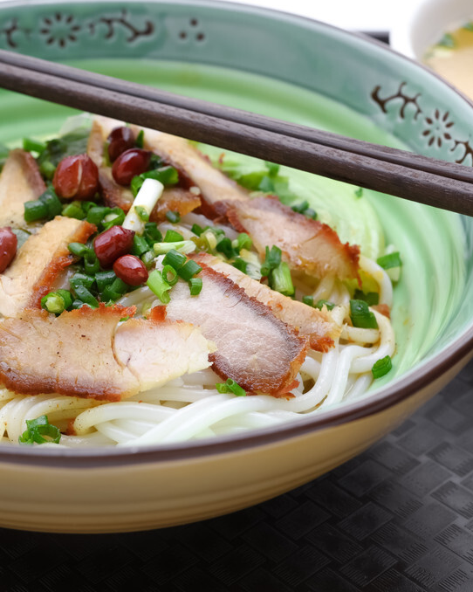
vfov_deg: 22.5
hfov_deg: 18.1
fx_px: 1488
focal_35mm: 85
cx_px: 202
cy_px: 296
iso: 400
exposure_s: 1/500
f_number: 10
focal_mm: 60
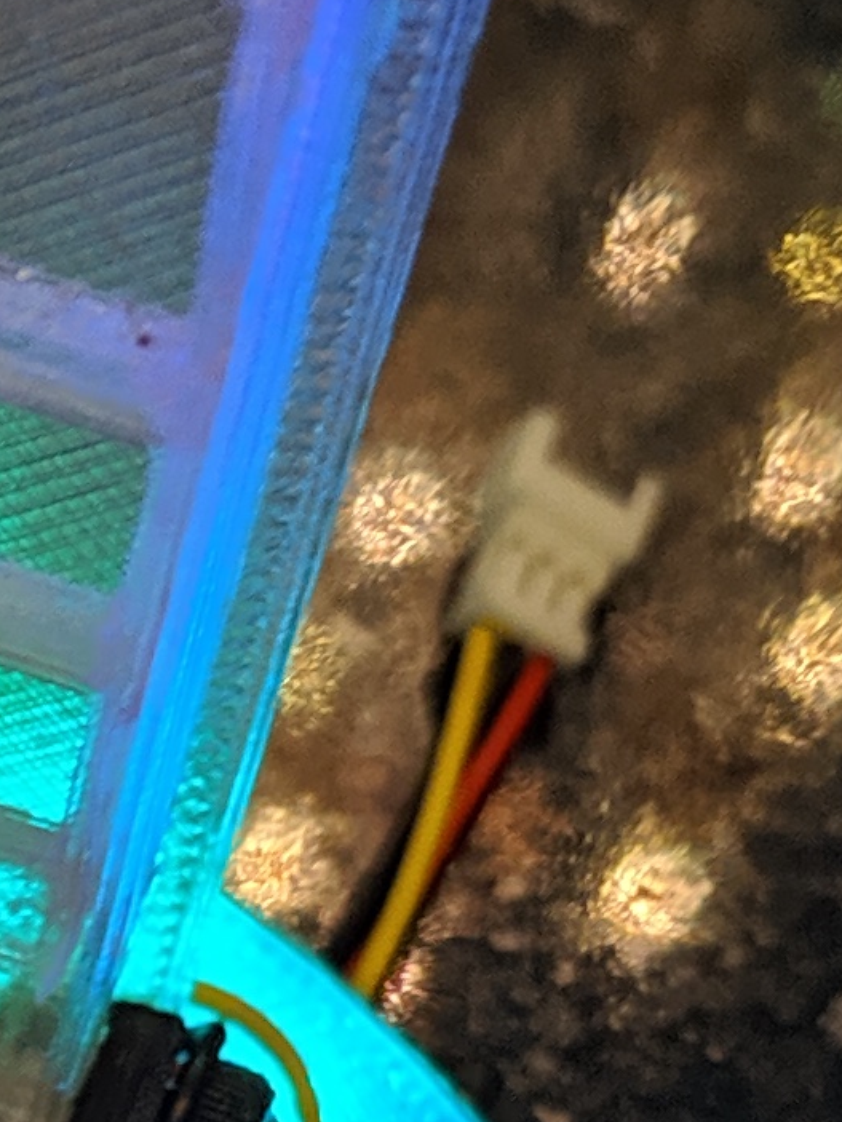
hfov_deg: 9.3
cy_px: 1718
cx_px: -459
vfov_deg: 12.1
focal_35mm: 155
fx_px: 5024
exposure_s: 1/23
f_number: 1.8
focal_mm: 4.4
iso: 59
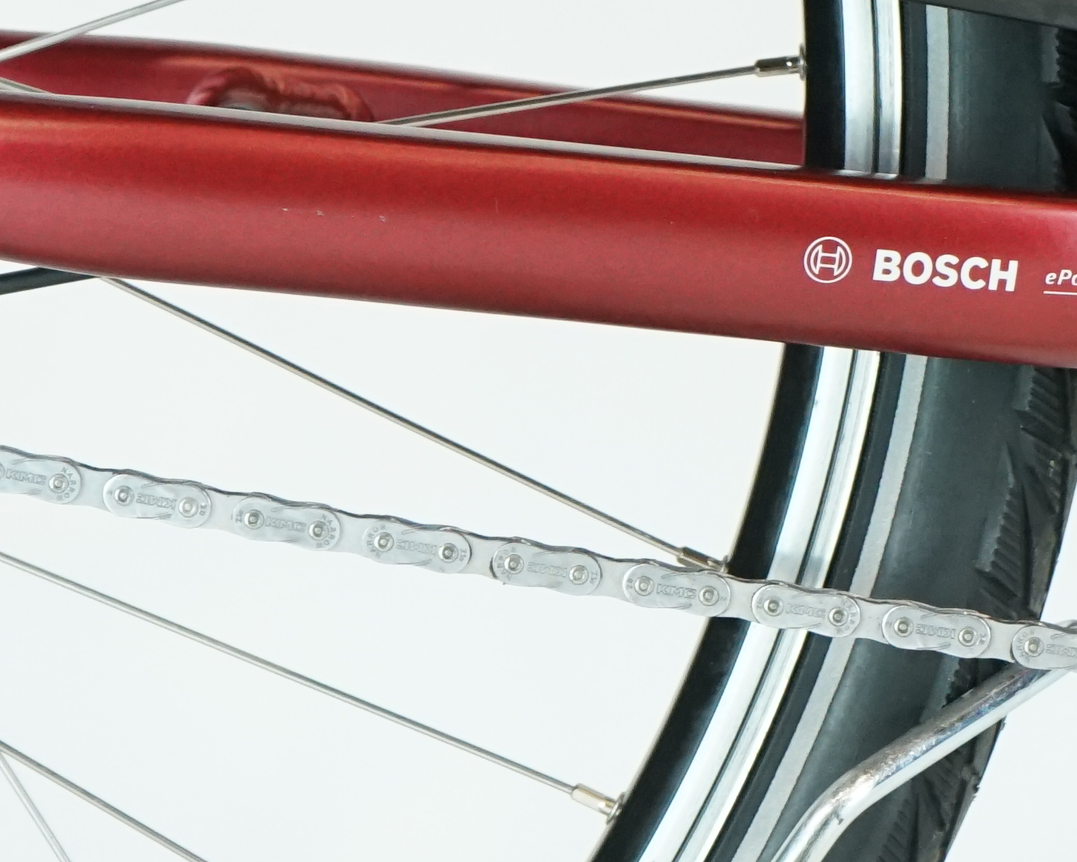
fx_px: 8448
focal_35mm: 265
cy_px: 76
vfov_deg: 5.8
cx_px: 933
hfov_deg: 7.3
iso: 2000
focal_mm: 70
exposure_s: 1/200
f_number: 6.3
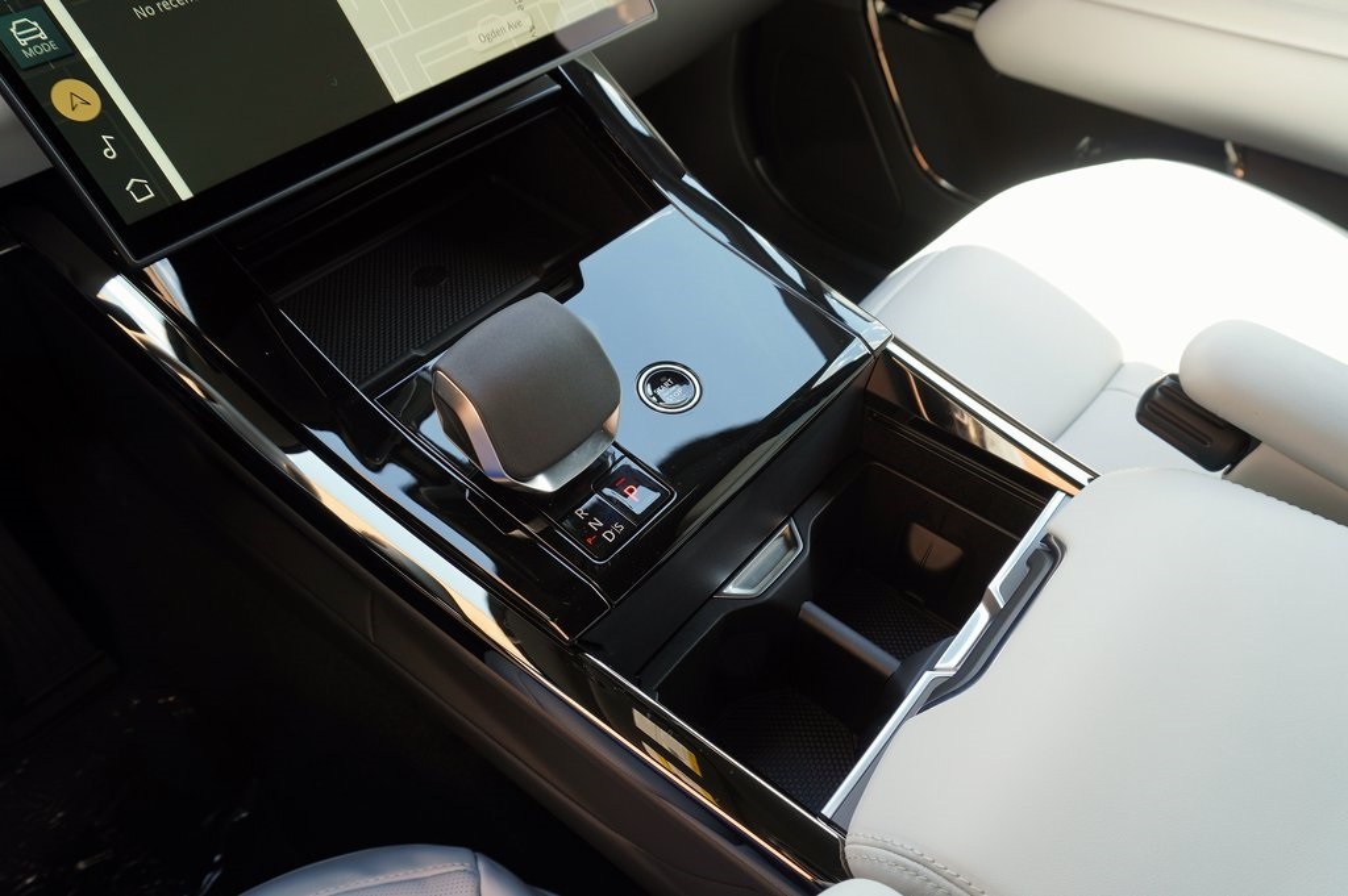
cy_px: 448
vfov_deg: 53.1
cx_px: 674
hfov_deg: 73.8
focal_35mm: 24
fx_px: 898
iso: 100
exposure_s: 1/50
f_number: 5.6
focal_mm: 16
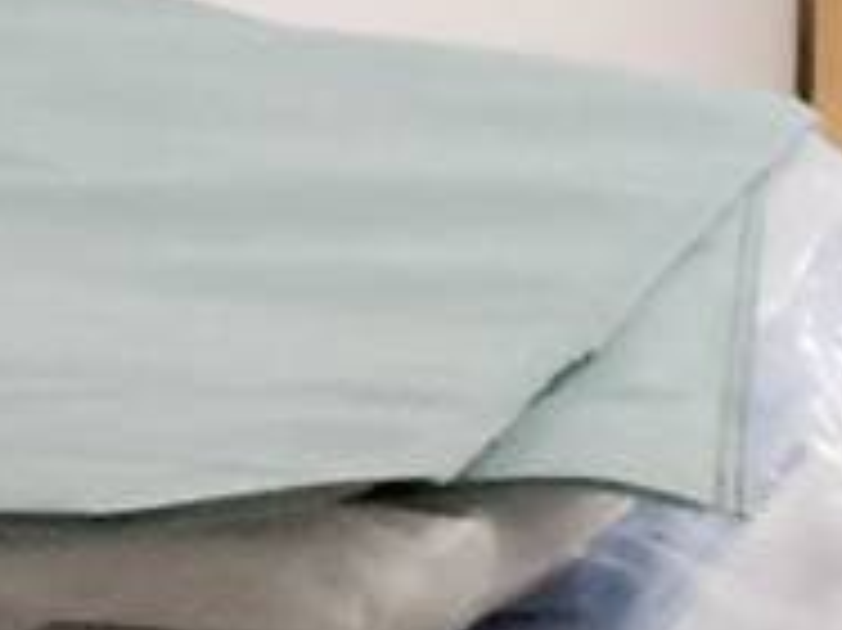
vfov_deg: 10.9
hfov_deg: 12.2
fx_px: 3184
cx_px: 1995
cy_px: -288
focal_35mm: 131
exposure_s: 1/100
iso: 400
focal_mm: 2.26
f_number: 2.2
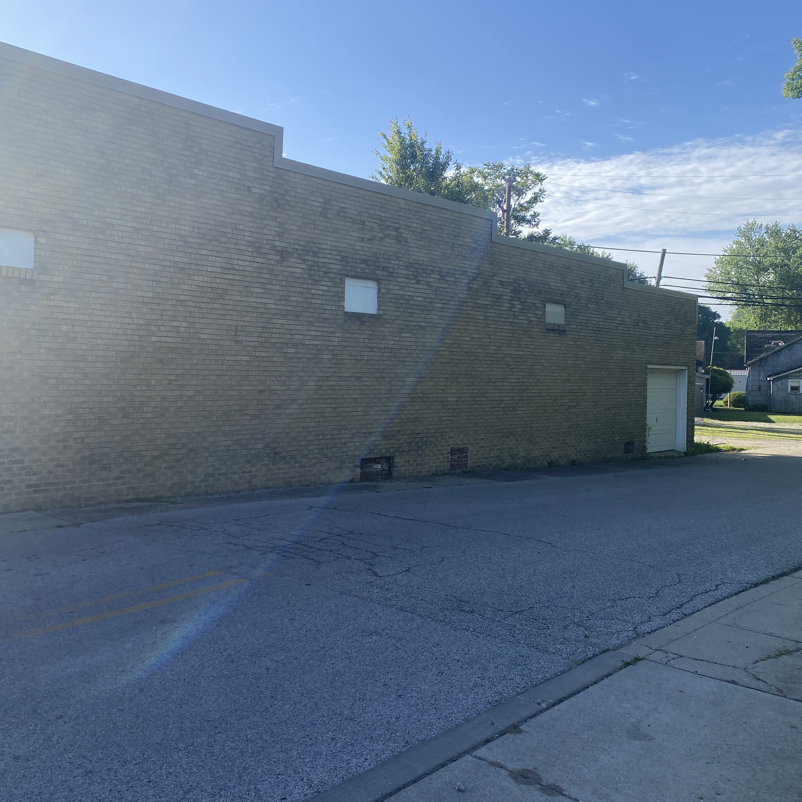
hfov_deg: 51.9
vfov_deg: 52.5
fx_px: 813
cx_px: 292
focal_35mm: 31
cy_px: 400
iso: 32
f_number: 1.8
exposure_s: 1/1608
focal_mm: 4.25
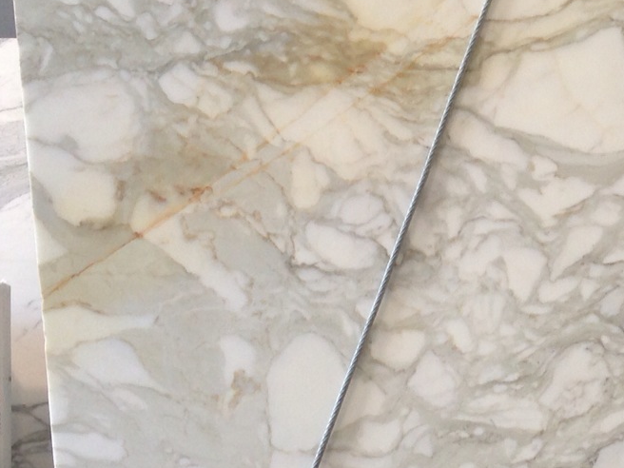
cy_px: 357
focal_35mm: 103
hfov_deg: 18.0
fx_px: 1857
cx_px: 783
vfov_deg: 14.3
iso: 50
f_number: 2.4
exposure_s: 1/24
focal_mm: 4.13
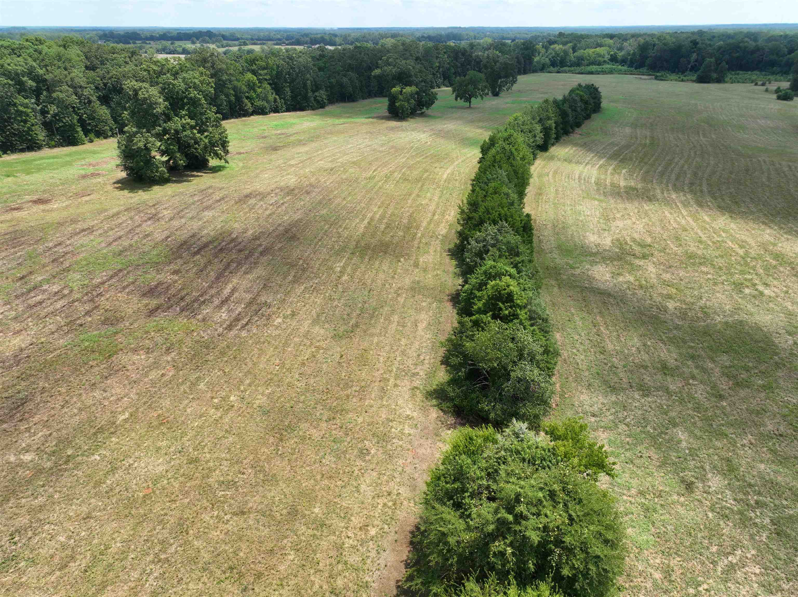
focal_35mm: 24
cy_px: 298
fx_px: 553
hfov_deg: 71.6
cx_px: 399
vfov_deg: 56.8
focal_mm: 12.29
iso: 110
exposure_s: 1/160
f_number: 2.8
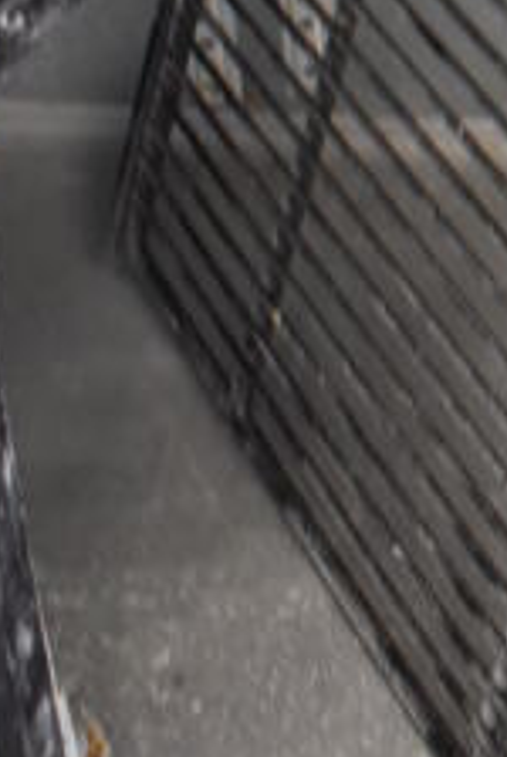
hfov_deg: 11.5
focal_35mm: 110
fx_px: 2316
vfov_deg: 16.9
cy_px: -367
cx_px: 930
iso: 2000
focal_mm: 18
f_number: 3.5
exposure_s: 1/30
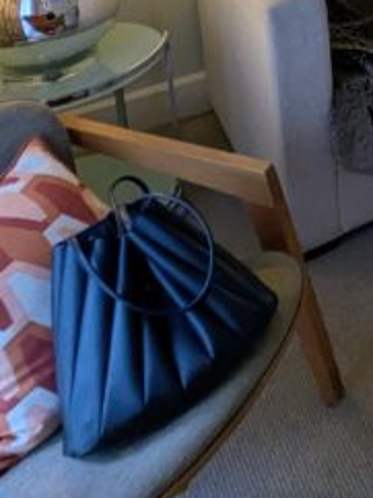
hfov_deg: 20.5
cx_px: 633
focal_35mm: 55
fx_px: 792
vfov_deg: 27.8
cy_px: -178
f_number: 2.2
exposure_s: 1/50
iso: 223
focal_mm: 1.83
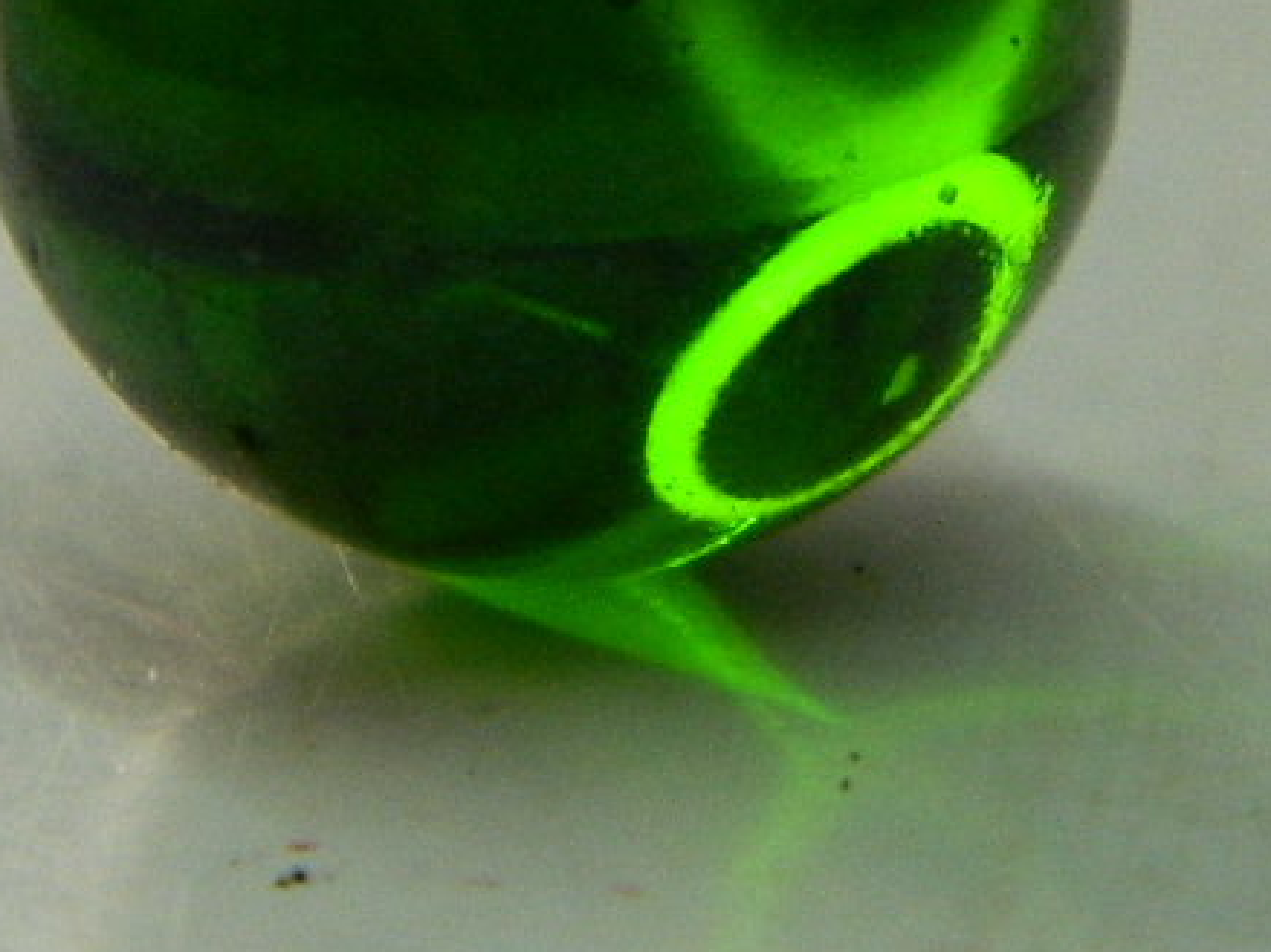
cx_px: 594
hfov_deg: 5.7
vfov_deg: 4.2
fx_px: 12847
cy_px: 150
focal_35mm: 350
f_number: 4.9
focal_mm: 27
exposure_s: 1/200
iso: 400
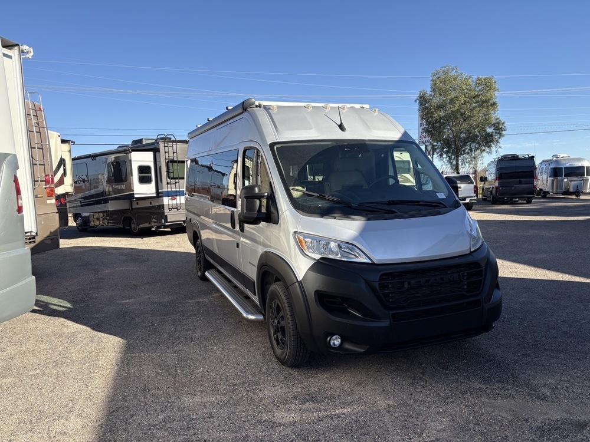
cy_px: 221
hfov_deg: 67.3
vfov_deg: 53.1
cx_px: 295
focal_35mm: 26
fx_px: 443
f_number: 1.6
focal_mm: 5.96
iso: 50
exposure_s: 1/2075
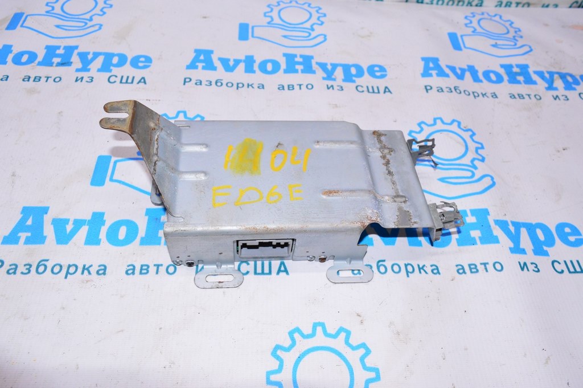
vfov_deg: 43.5
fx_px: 485
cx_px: 292
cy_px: 194
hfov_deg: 62.0
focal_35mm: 30
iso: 1600
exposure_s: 1/200
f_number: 8
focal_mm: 20
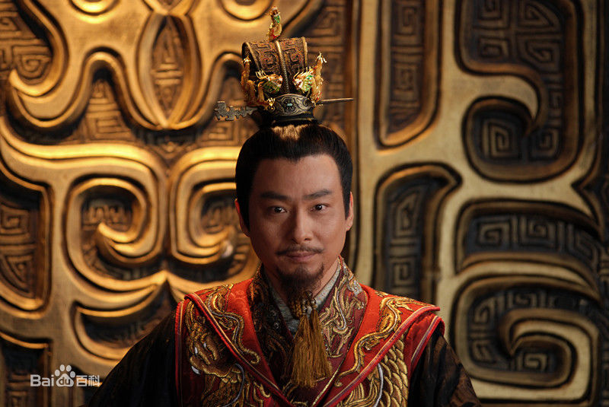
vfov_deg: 5.4
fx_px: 4318
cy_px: 204
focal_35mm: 255
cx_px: 304
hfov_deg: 8.1
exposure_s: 1/30
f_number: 2.8
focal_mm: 170
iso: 200
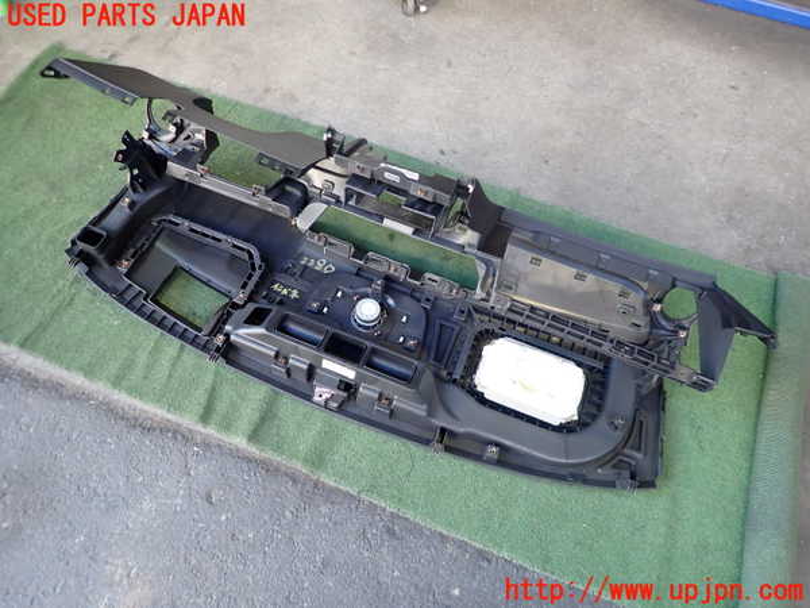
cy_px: 304
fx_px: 585
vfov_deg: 54.9
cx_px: 405
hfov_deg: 69.4
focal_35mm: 25
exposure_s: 1/60
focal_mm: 4.5
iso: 200
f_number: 2
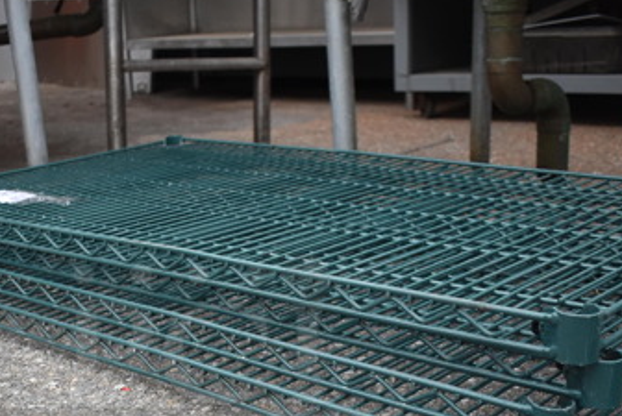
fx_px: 848
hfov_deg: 39.7
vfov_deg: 26.9
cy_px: 349
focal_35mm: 49
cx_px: 198
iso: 450
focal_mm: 18
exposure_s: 1/250
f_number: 3.5
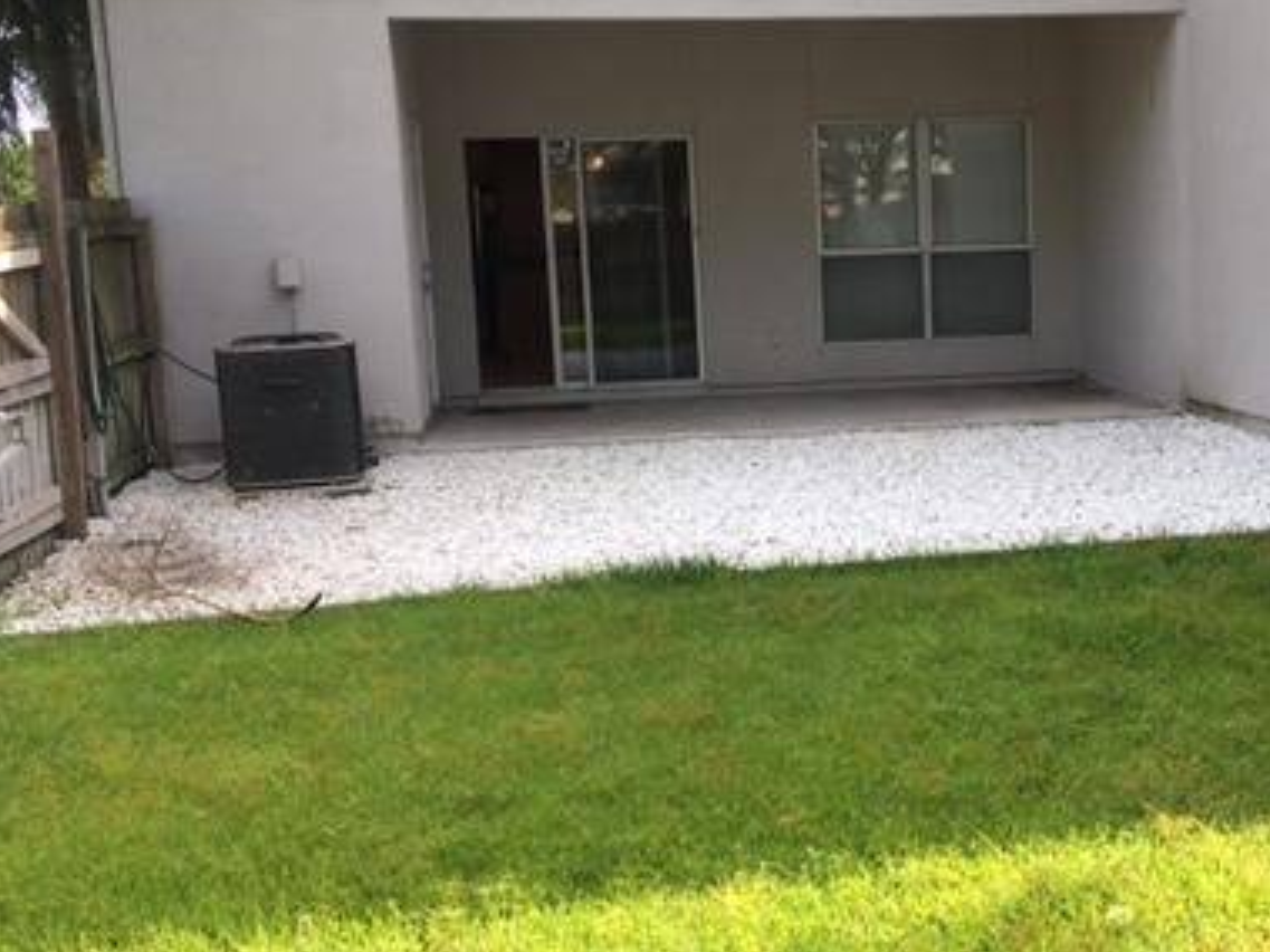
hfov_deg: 38.4
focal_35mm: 49
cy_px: 526
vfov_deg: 29.6
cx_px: 854
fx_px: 1797
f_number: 2.2
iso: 25
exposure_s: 1/351
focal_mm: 4.15
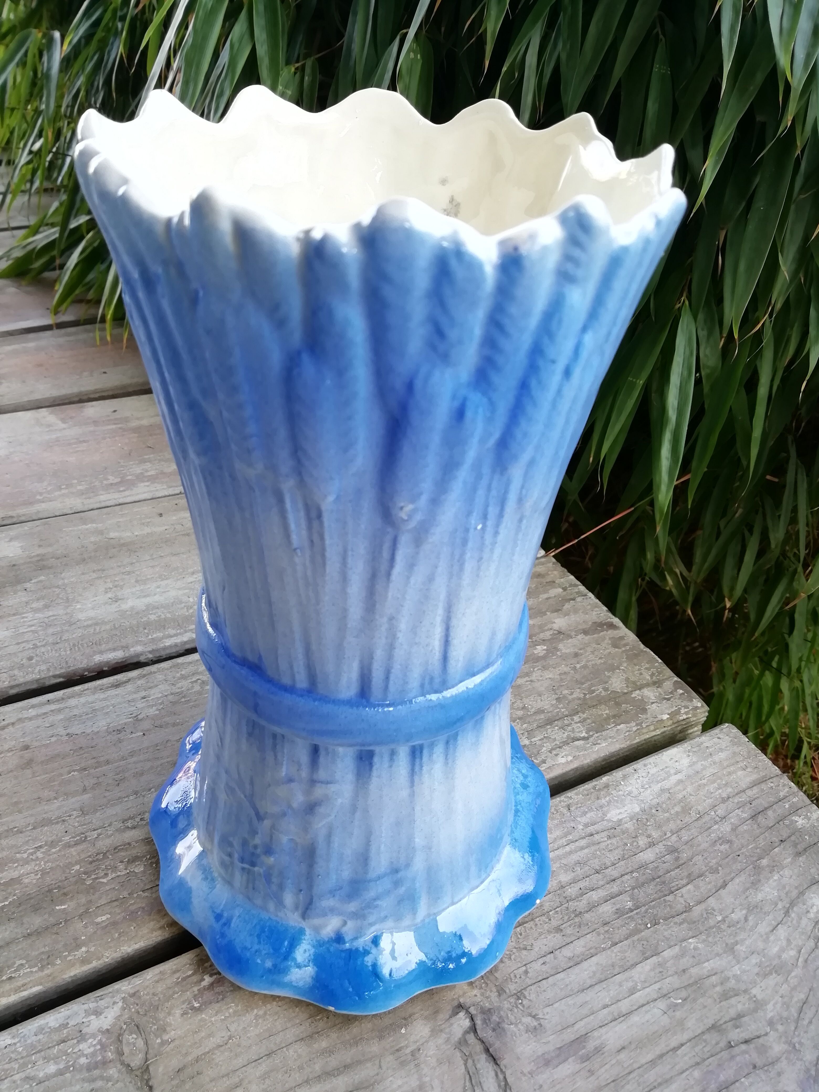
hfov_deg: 53.1
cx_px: 410
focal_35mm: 26
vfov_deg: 67.3
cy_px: 546
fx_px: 820
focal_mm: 3.21
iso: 64
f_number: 2.2
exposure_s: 1/50
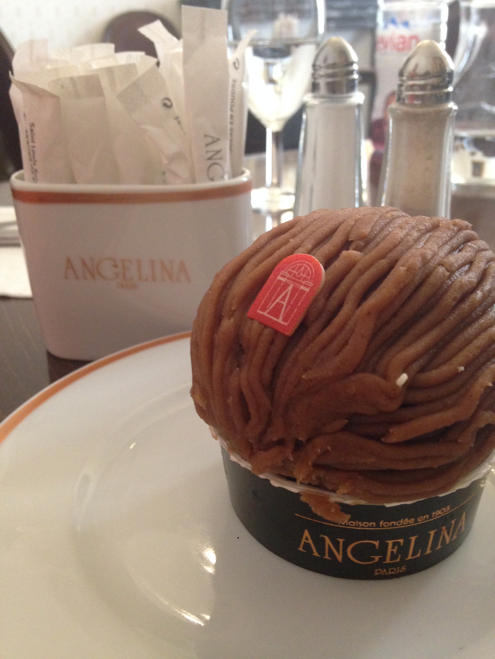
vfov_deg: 55.4
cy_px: 330
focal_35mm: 33
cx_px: 248
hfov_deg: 42.9
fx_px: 629
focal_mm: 4.12
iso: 320
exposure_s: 1/20
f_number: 2.4
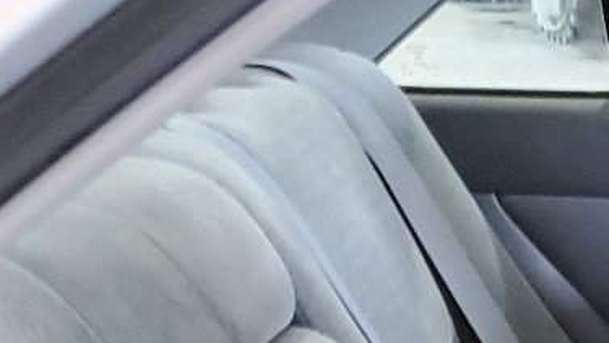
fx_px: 1954
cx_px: 1025
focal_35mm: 121
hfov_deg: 15.7
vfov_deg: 9.1
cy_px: 805
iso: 327
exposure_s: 1/15
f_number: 1.5
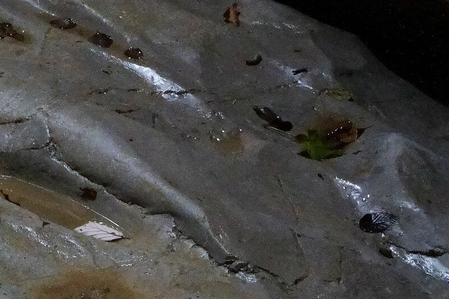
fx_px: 2632
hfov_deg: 9.7
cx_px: 116
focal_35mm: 211
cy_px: 130
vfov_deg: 6.5
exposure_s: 1/80
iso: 20000
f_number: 9
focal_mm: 70
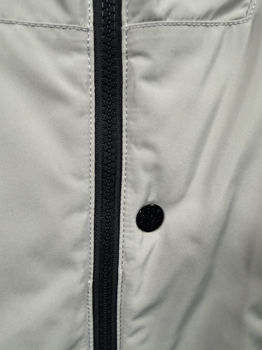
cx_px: 131
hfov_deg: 56.8
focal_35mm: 24
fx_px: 242
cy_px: 175
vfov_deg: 71.6
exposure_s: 1/84
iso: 250
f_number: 2.2
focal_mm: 2.22
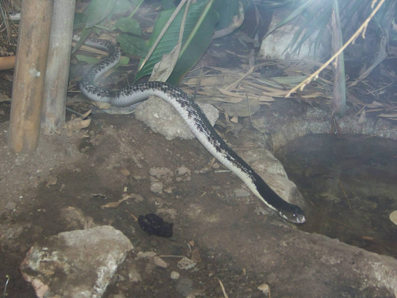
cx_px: 198
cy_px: 149
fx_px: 998
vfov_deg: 17.0
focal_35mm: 87
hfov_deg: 22.5
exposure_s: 1/30
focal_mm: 14.6
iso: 200
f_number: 3.2
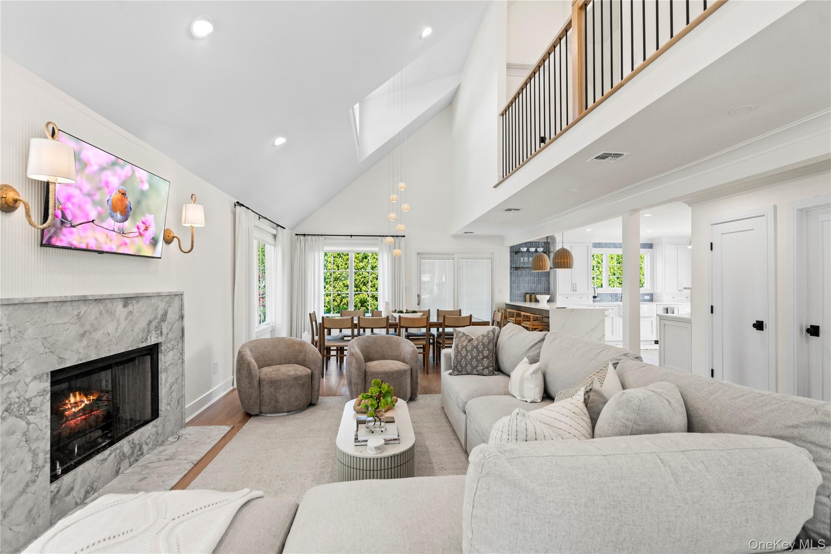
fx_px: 369
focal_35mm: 16
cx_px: 416
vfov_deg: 73.7
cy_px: 277
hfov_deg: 96.7
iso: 100
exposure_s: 1/80
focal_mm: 16
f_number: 5
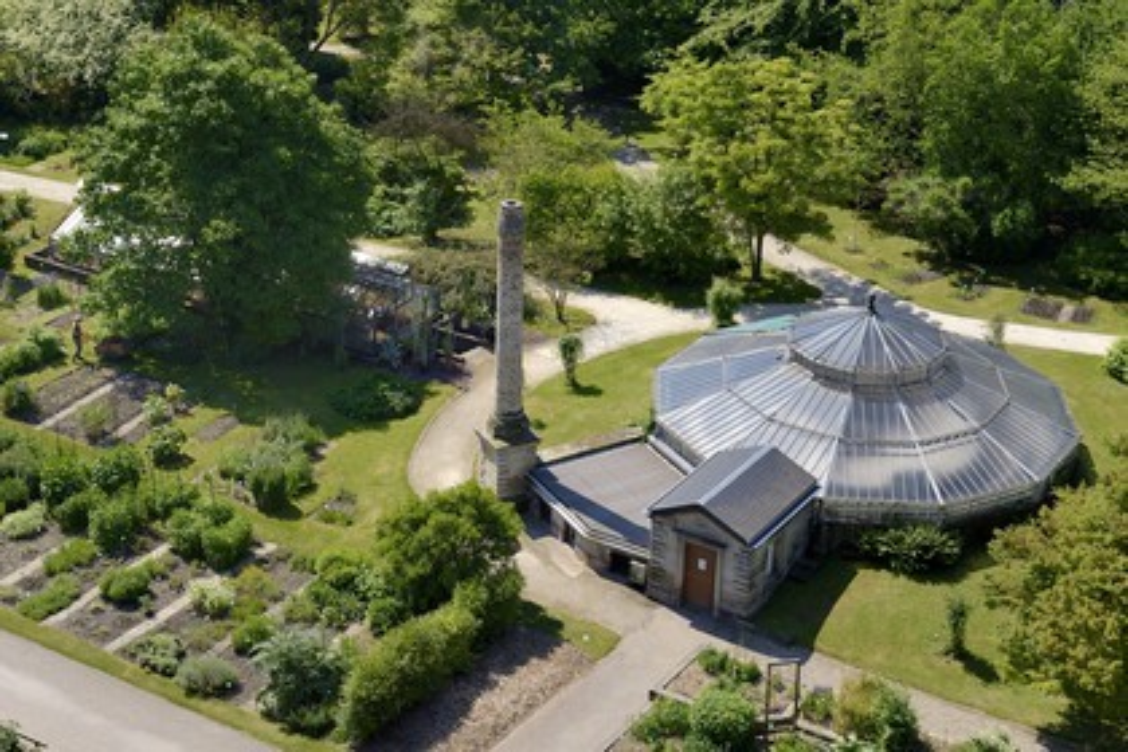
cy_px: 376
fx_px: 1817
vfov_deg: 23.4
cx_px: 564
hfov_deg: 34.5
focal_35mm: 58
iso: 200
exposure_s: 1/320
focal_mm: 58
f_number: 9
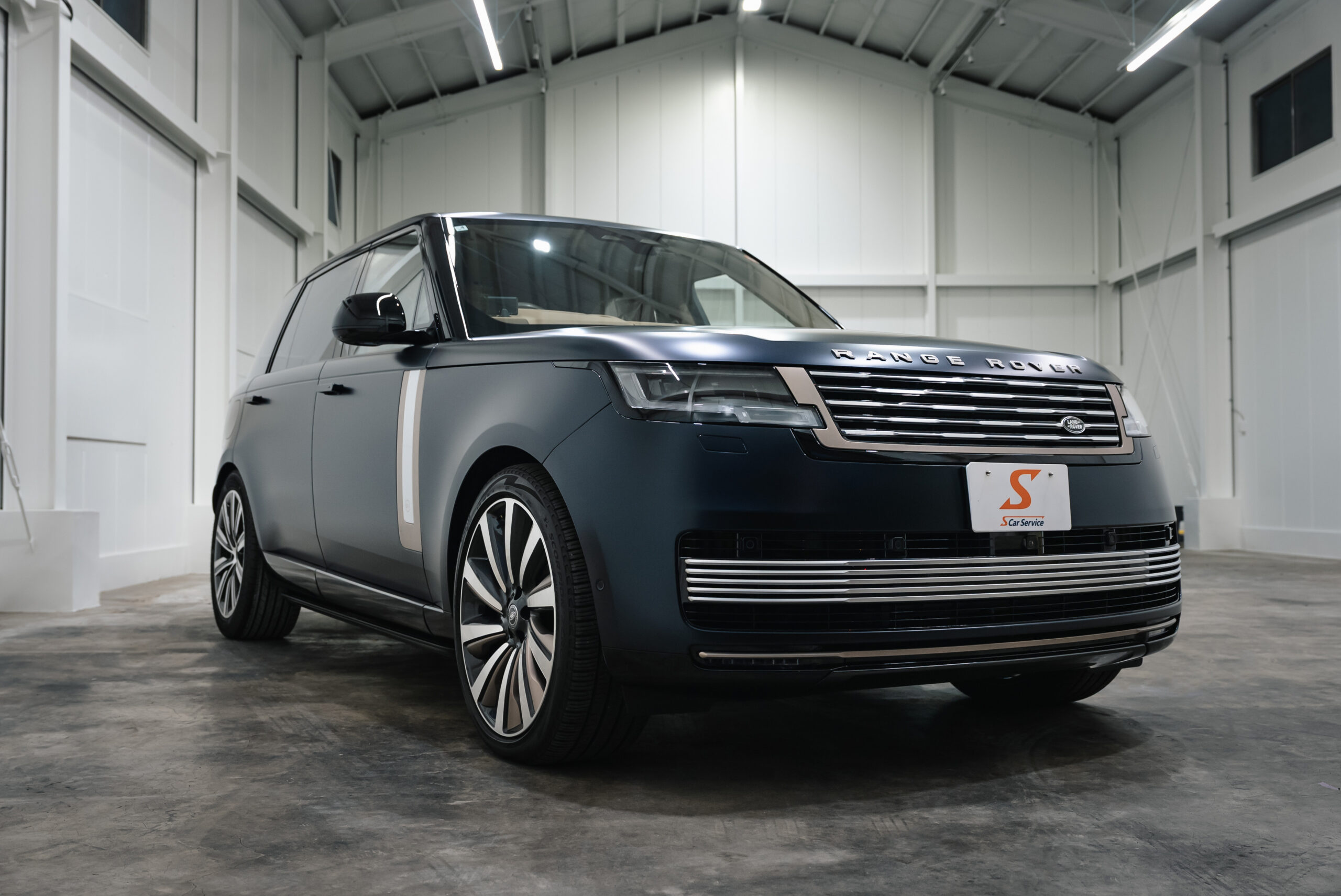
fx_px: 1304
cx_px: 670
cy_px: 448
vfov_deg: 37.9
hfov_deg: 54.4
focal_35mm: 35
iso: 640
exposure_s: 1/160
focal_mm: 35
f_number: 4
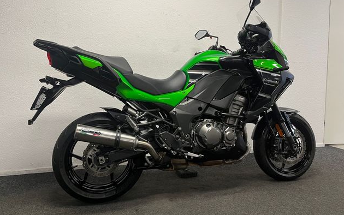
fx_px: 263
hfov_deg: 66.5
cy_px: 98
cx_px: 173
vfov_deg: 44.5
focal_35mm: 28
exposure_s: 1/50
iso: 64
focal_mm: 5.1
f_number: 1.6
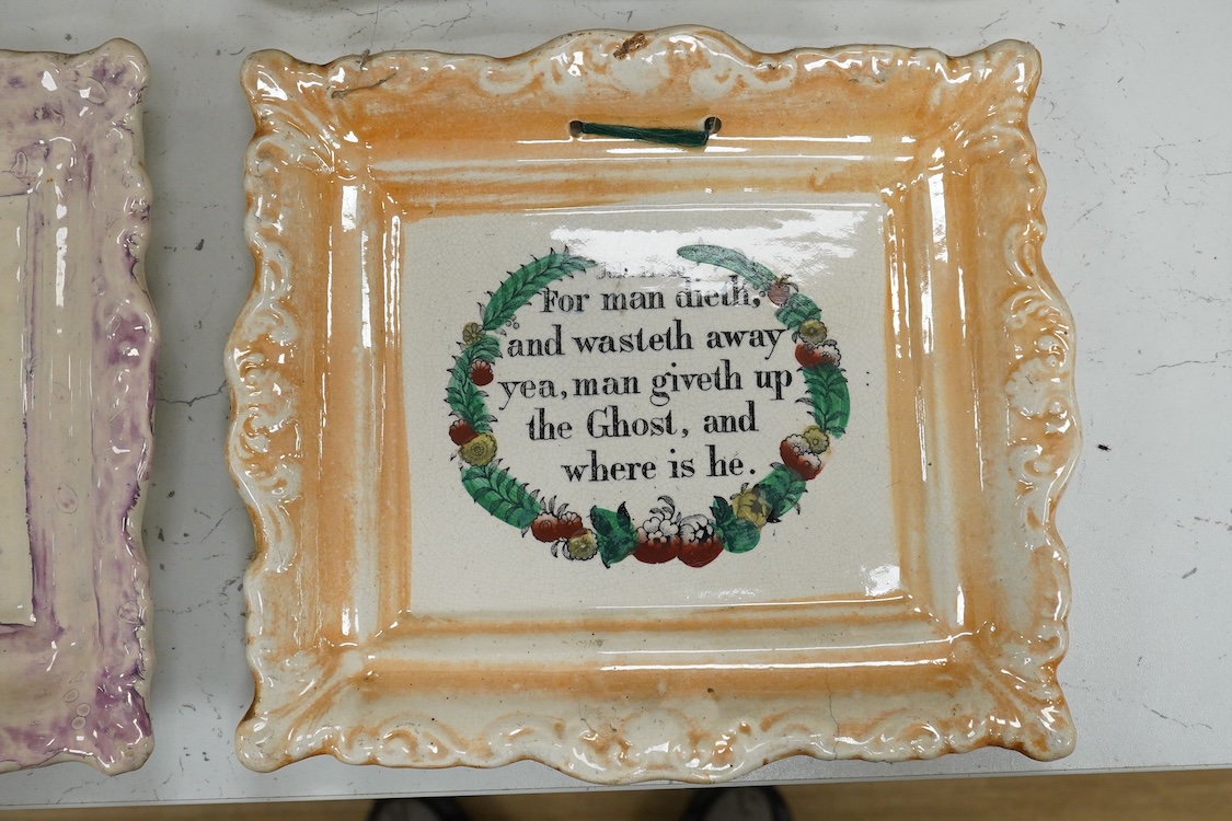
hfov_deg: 43.6
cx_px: 616
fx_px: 1540
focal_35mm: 45
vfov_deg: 29.9
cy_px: 410
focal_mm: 30
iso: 2500
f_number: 13
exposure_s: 1/160
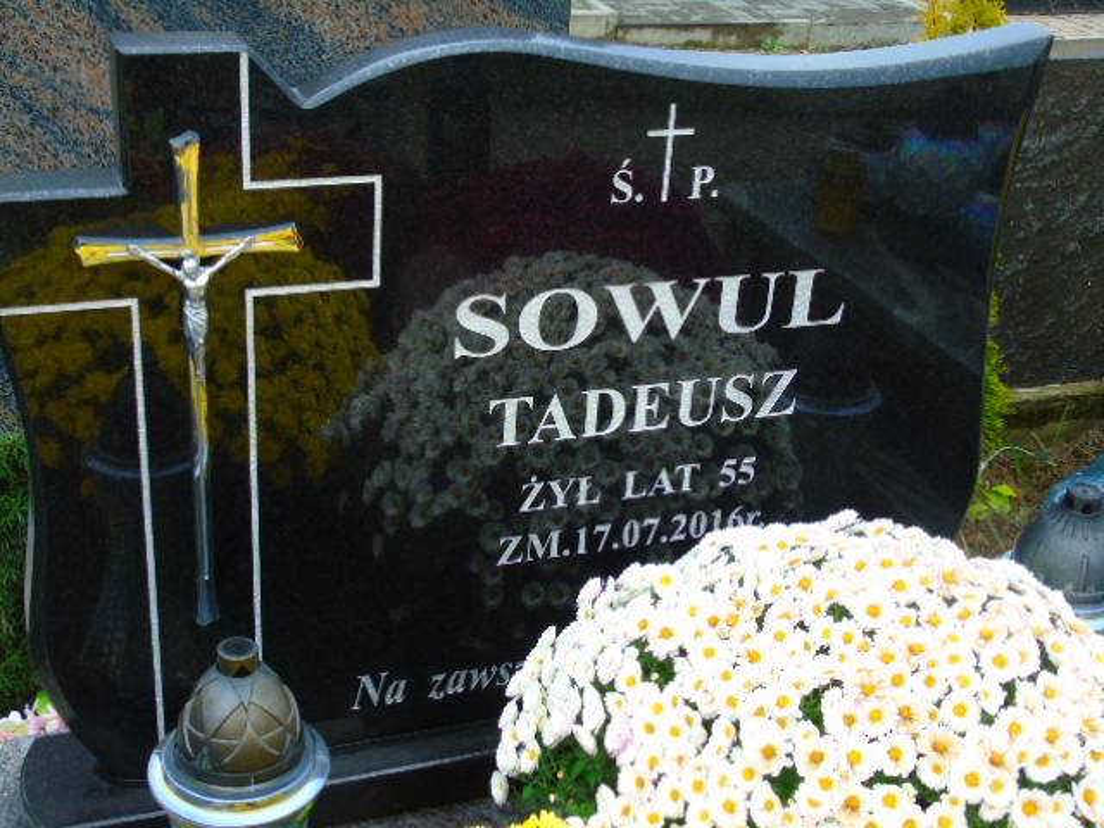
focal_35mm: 46
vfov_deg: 31.5
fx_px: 1467
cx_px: 552
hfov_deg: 41.2
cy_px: 414
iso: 80
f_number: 4.1
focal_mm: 8.2
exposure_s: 1/60
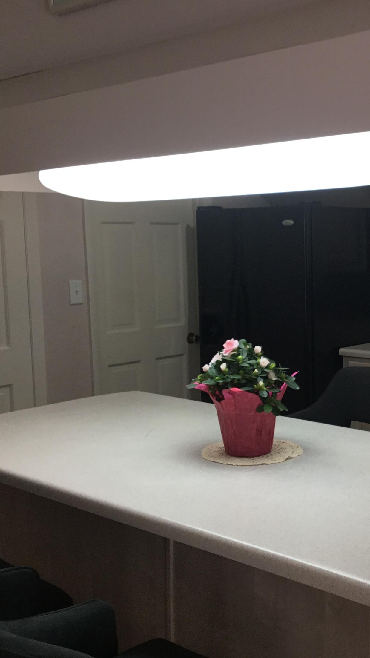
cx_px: 320
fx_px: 802
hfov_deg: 25.3
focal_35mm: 46
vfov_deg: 44.6
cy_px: 332
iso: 50
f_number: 2.4
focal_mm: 3.3
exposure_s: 1/30
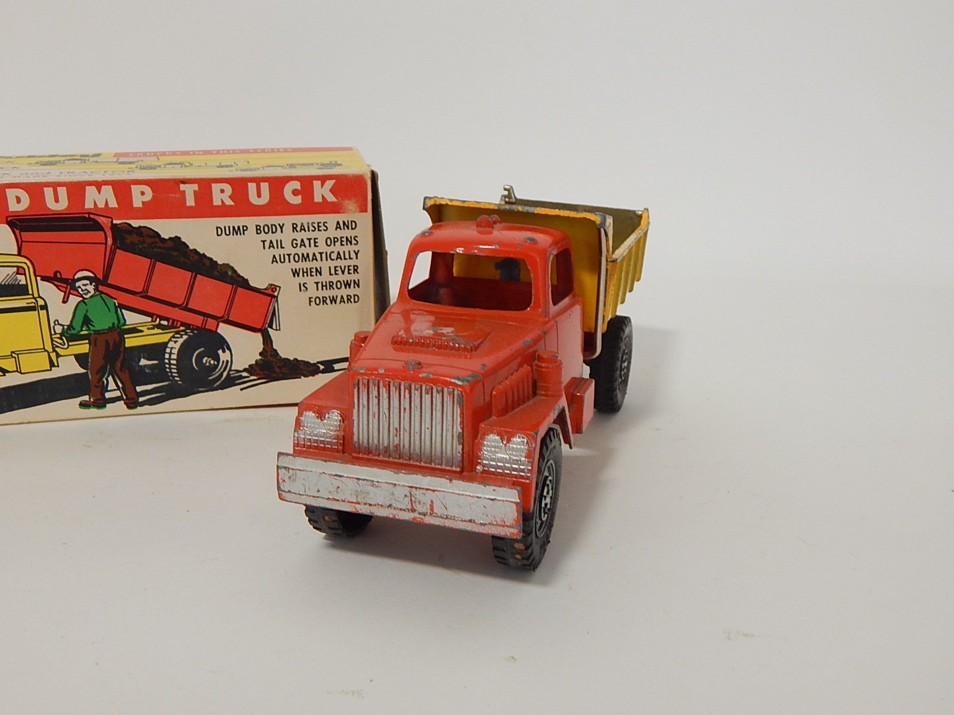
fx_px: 937
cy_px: 358
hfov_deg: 54.0
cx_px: 477
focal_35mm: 34
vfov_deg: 41.8
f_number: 3.3
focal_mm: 6.1
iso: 180
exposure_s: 1/30
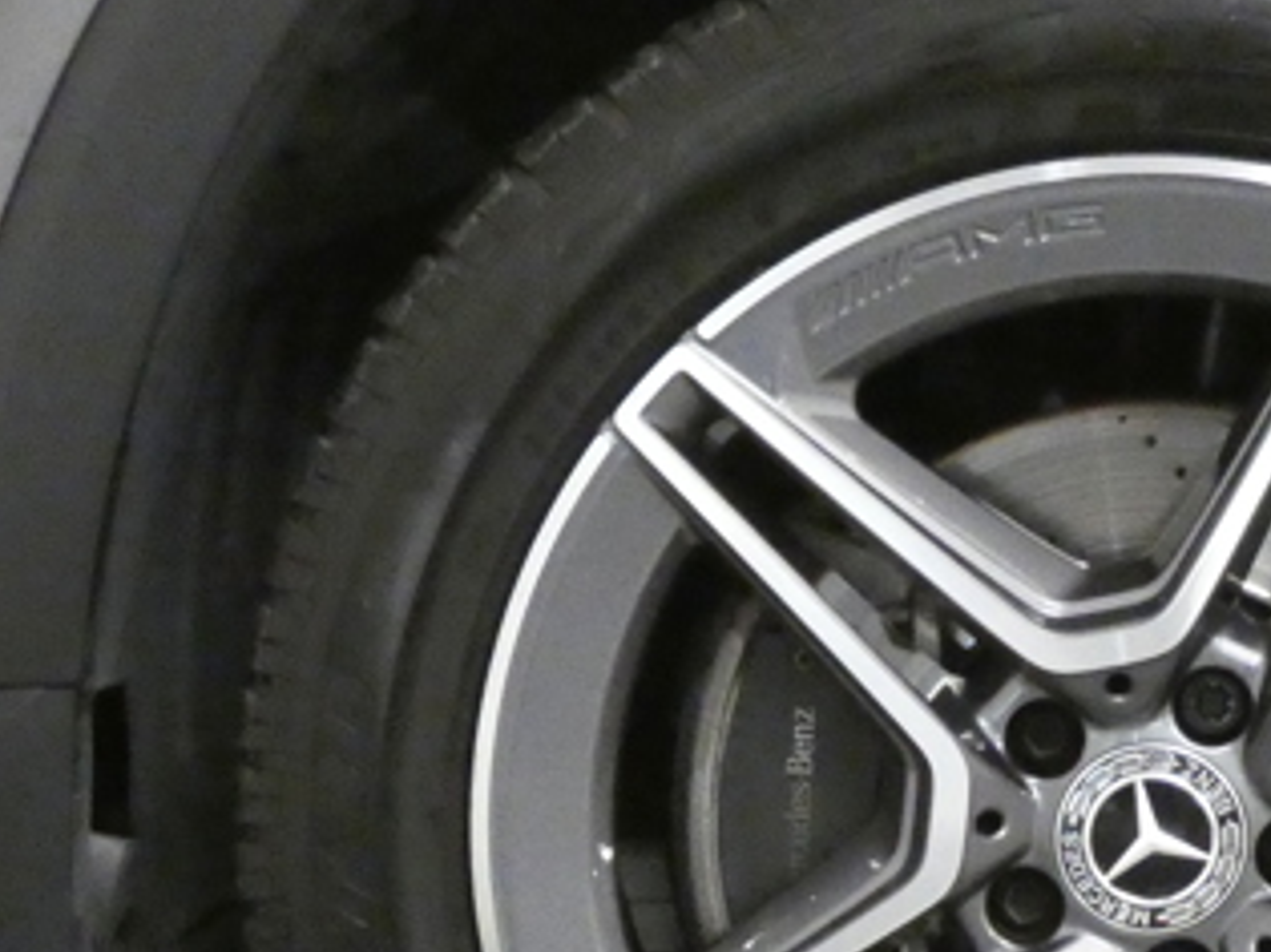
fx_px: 4294
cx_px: 1158
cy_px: 863
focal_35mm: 117
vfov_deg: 12.6
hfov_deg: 16.6
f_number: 3.8
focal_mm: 8.2
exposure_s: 1/60
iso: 3200
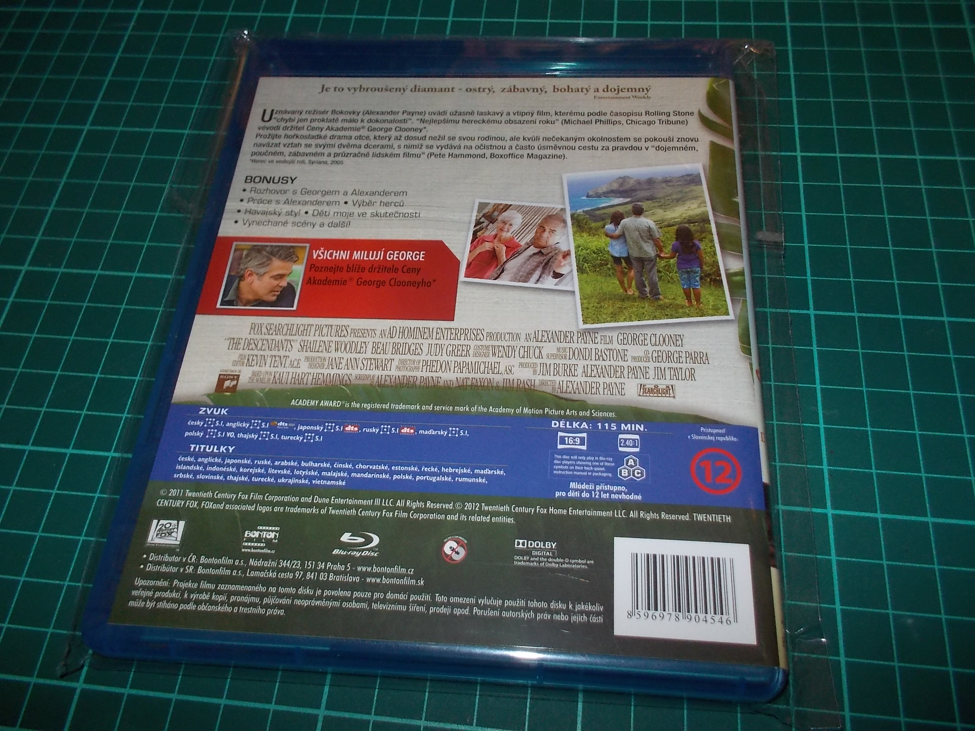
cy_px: 366
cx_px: 488
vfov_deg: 48.2
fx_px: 817
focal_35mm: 29
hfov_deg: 61.7
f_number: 3.3
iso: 200
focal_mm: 4.1
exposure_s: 1/30
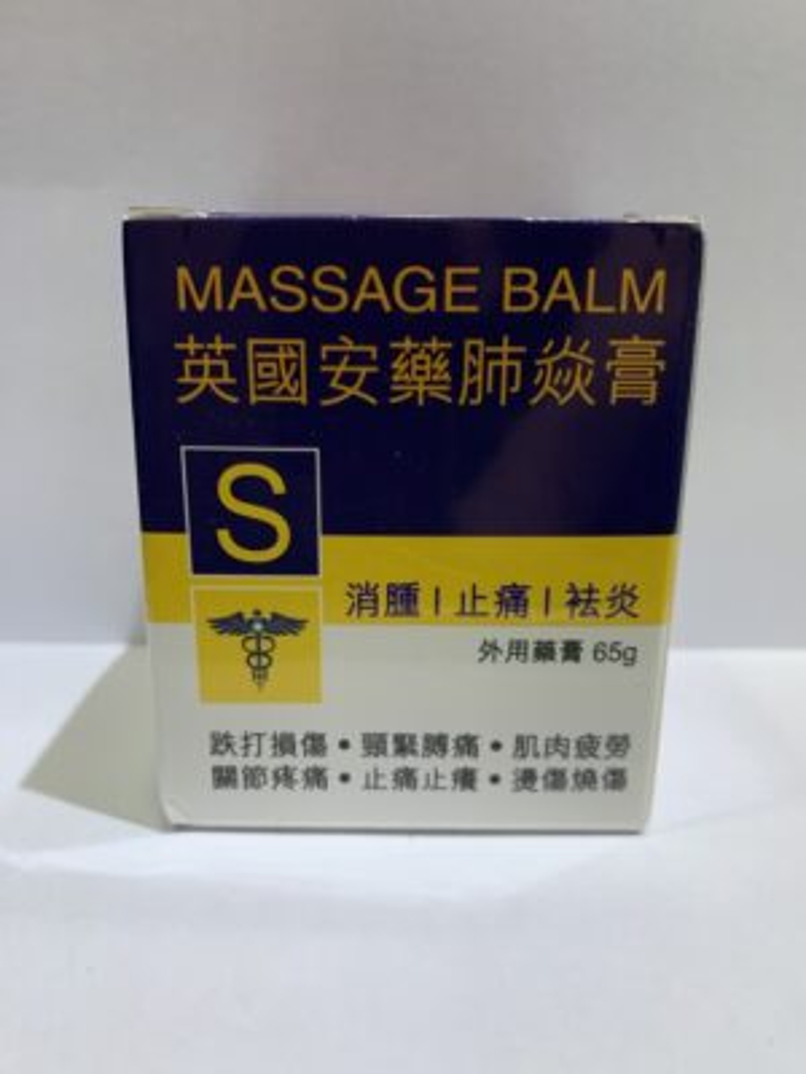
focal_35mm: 26
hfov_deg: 53.1
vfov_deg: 67.3
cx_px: 403
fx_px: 807
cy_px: 537
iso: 64
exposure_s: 1/121
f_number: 1.8
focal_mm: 4.25
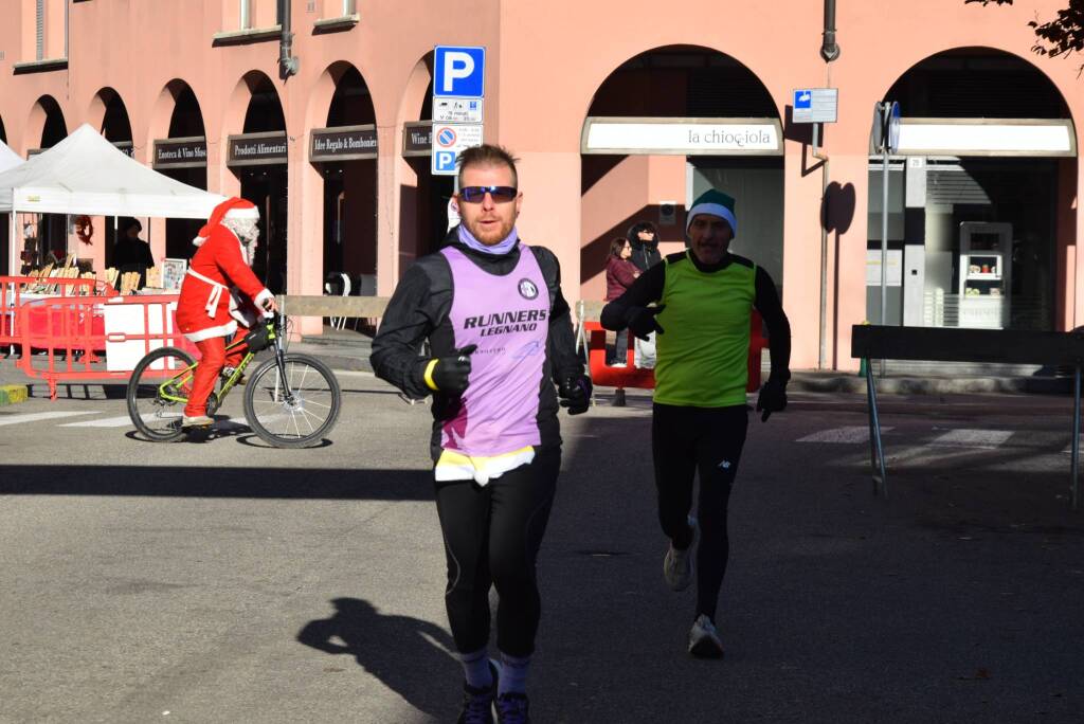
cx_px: 542
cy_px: 362
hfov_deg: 18.2
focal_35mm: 112
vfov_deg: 12.2
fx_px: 3389
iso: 200
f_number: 10
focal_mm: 75
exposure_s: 1/400
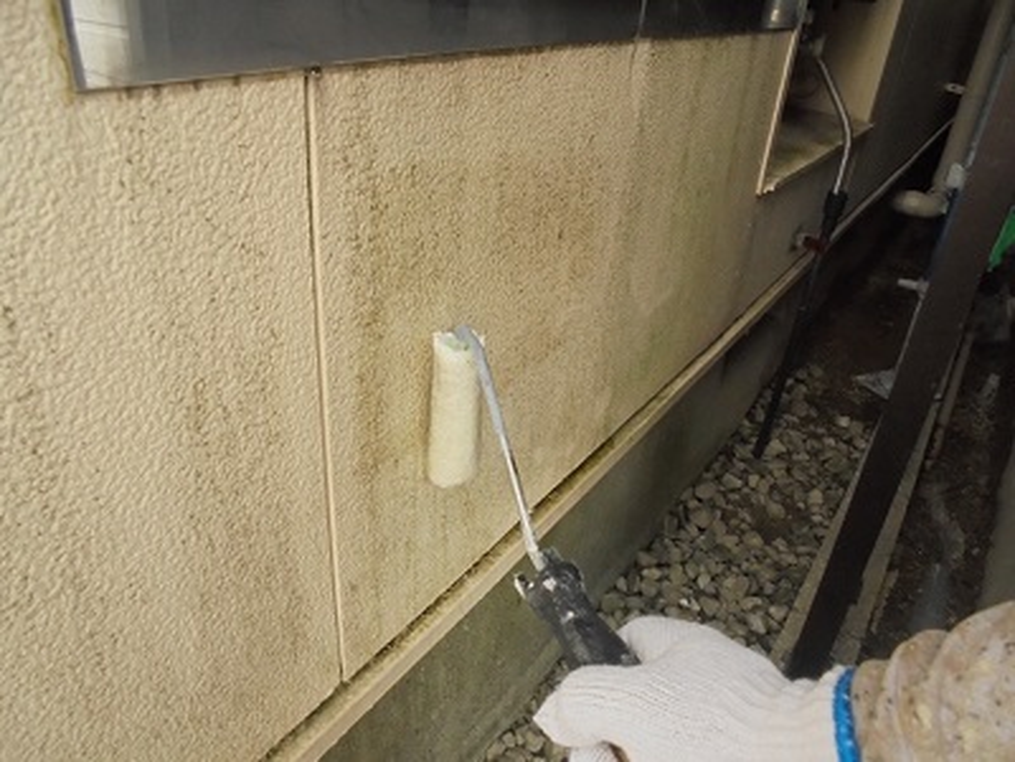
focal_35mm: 26
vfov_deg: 53.1
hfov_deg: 67.3
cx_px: 508
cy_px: 381
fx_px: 762
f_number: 3.5
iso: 400
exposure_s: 1/160
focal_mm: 4.6
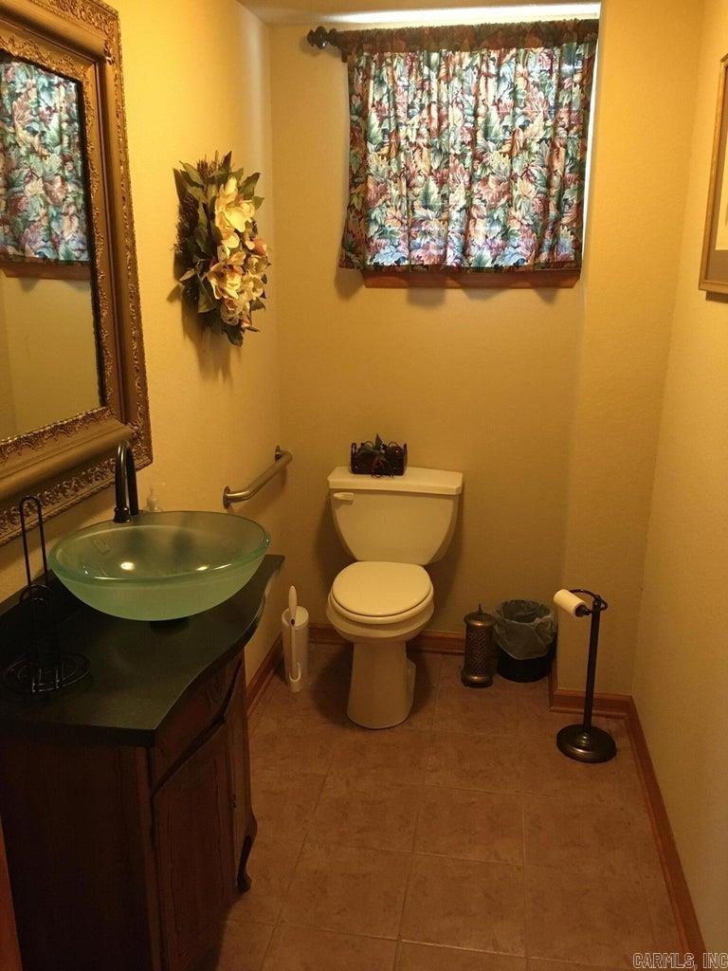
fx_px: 813
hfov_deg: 48.2
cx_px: 364
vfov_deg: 61.7
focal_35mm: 29
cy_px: 486
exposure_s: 1/15
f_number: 2.2
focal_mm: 4.15
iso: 250
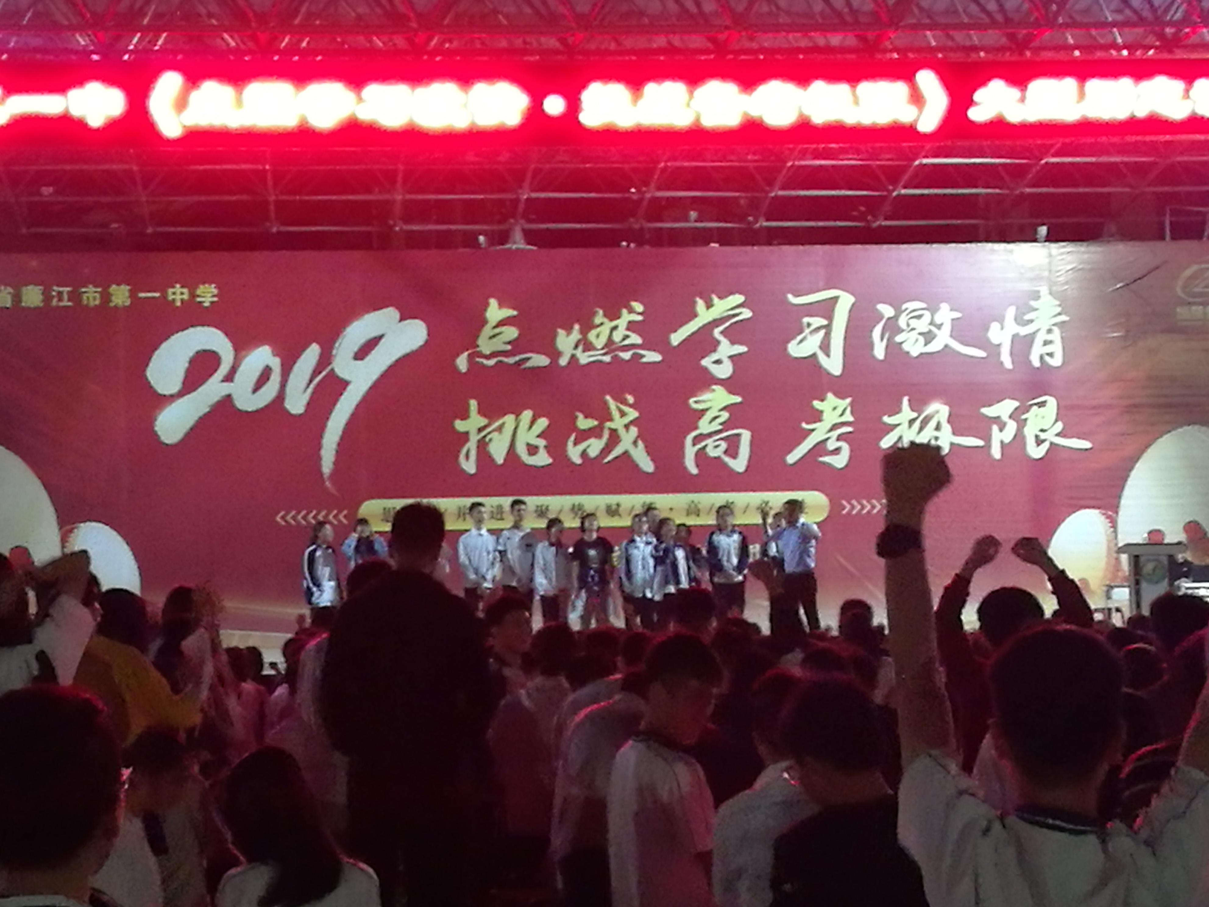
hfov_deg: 65.3
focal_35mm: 27
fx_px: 943
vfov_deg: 51.4
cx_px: 604
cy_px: 454
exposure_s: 1/17.1
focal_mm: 4.5
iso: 800
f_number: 2.2
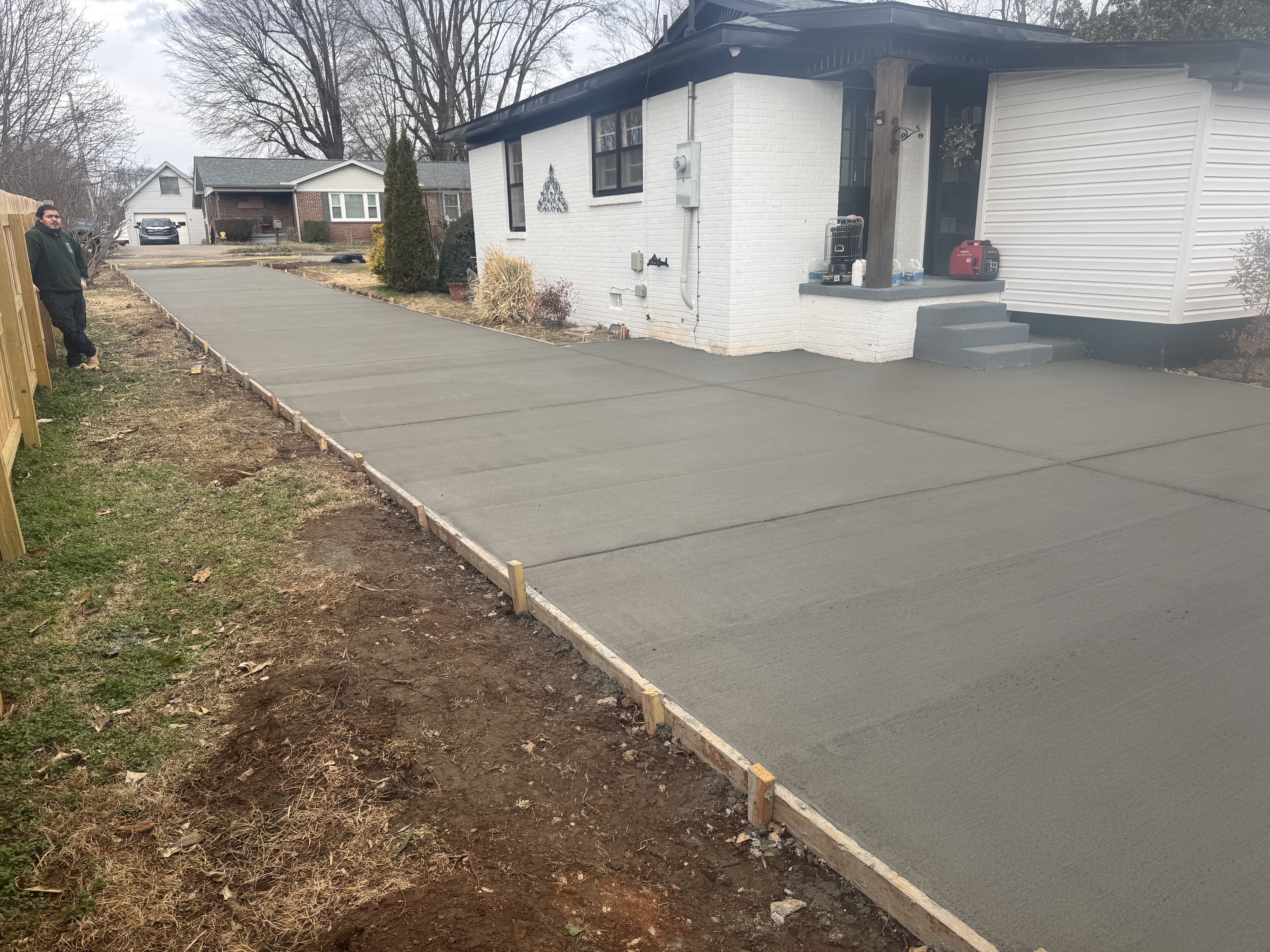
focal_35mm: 24
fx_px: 881
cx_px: 635
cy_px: 476
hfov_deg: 71.6
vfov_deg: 56.8
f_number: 1.78
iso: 80
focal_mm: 6.76
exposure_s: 1/730
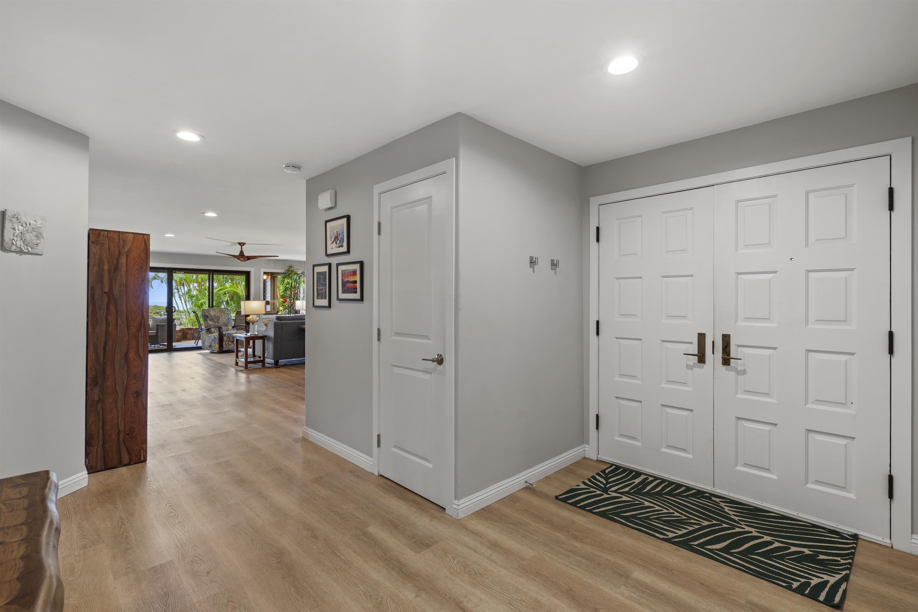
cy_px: 306
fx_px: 408
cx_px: 459
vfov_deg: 73.7
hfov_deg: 96.7
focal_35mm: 16
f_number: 8
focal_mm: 16
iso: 100
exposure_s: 1
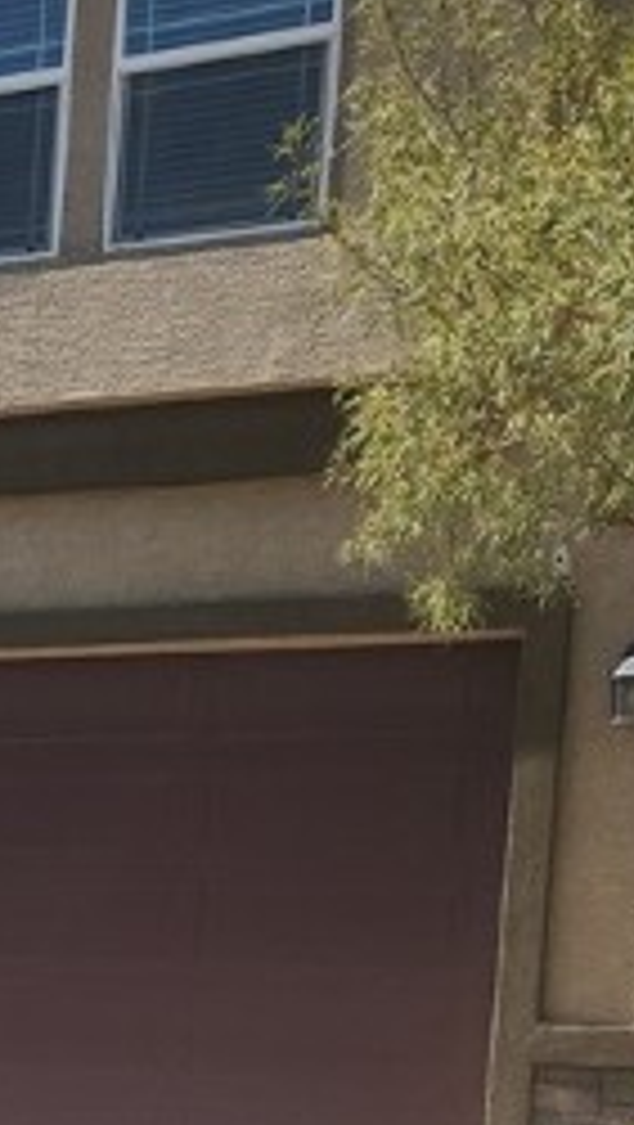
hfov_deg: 13.6
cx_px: -598
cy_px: 1184
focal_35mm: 77
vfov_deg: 25.8
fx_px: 2297
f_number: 1.8
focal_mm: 5.4
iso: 20
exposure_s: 1/1521
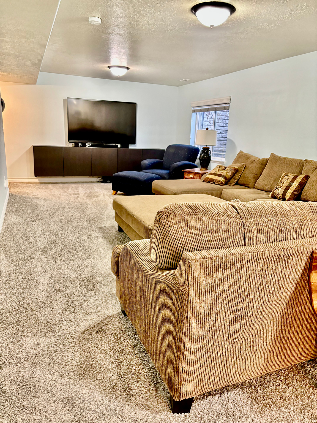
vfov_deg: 67.3
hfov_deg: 53.1
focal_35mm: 26
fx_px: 317
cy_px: 212
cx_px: 158
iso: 400
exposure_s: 1/60
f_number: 1.6
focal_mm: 5.96
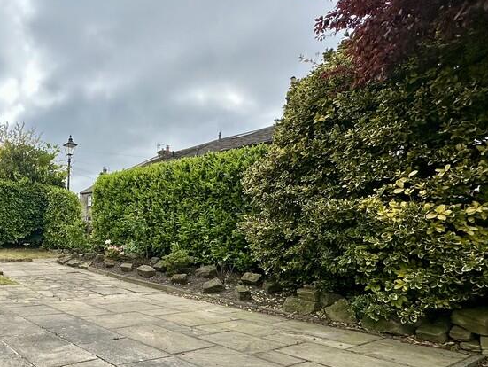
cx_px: 67
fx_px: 367
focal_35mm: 26
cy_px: 234
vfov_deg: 52.4
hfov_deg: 59.3
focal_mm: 2.22
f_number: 2.2
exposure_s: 1/1366
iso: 40
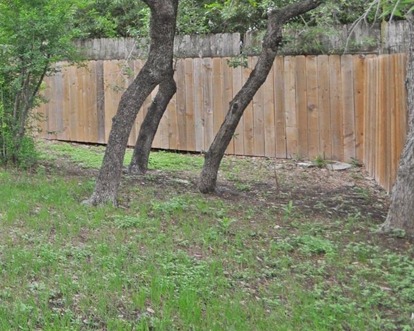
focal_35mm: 41
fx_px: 503
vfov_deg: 35.4
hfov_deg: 32.5
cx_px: -134
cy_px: 67
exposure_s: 1/160
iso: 500
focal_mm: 10
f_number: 5
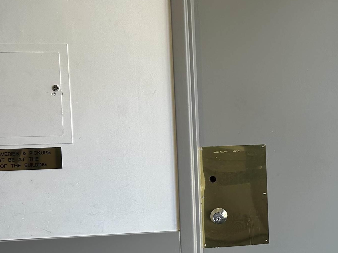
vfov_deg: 24.8
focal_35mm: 59
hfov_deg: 30.2
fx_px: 576
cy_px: 125
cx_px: 346
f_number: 1.5
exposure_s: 1/120
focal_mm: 5.7
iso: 40
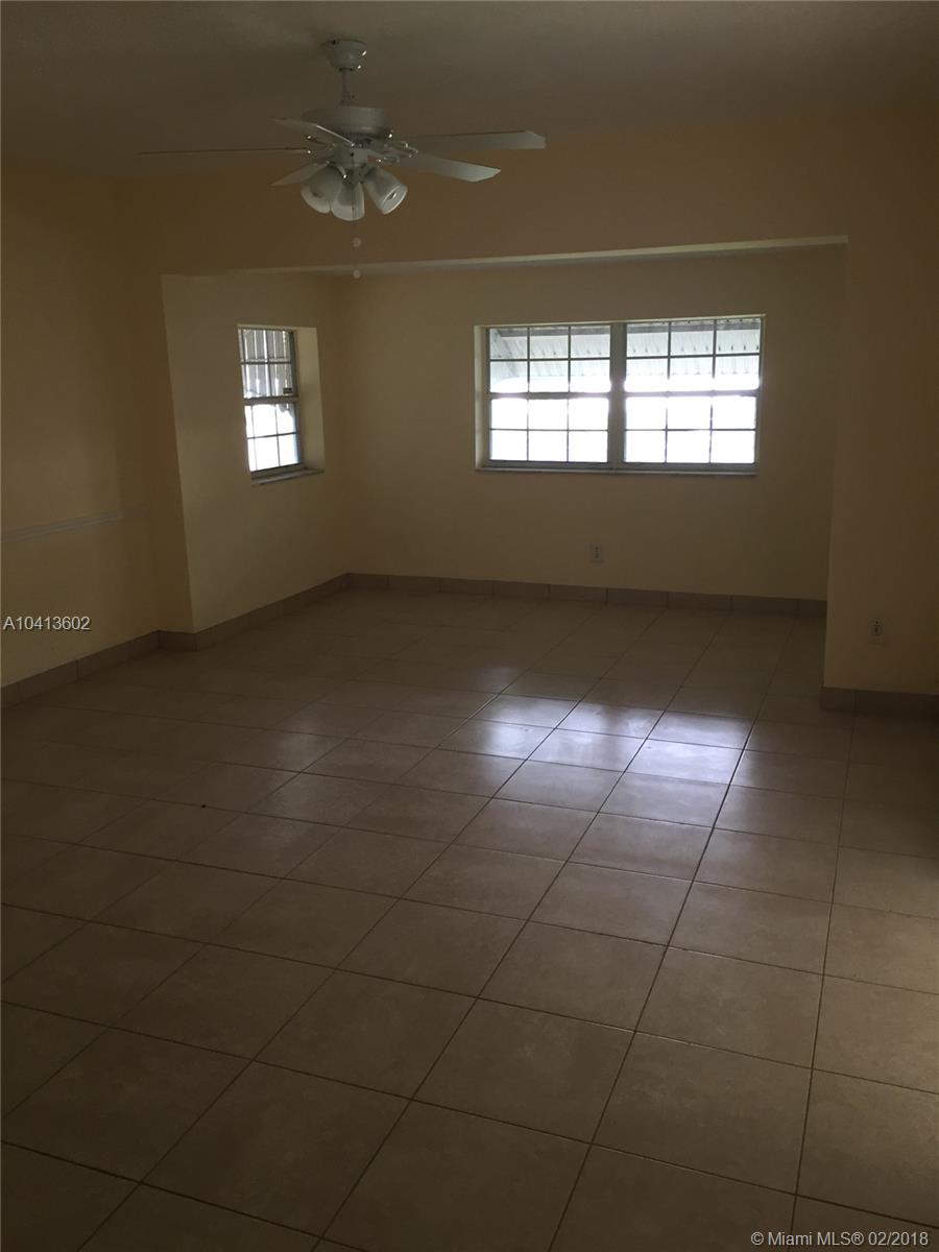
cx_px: 470
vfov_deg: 61.7
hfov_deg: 48.2
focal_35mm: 29
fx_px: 1049
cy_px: 626
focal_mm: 4.15
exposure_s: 1/30
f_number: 2.2
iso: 40
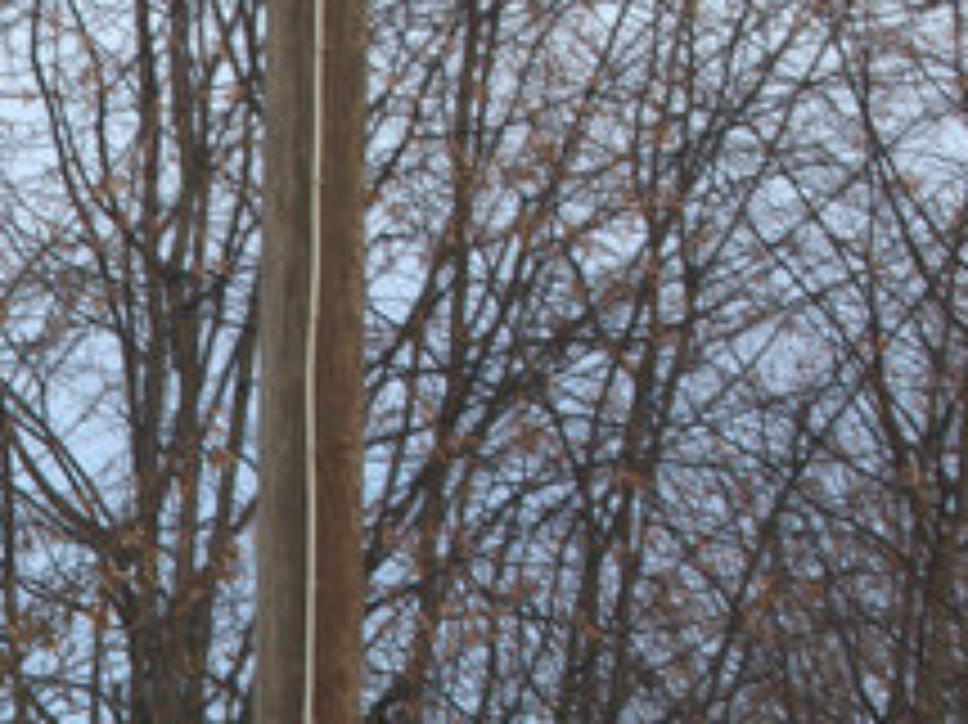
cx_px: -1337
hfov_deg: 2.8
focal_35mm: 703
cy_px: 1765
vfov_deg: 2.1
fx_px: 19648
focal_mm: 135
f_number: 10
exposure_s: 1/160
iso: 400
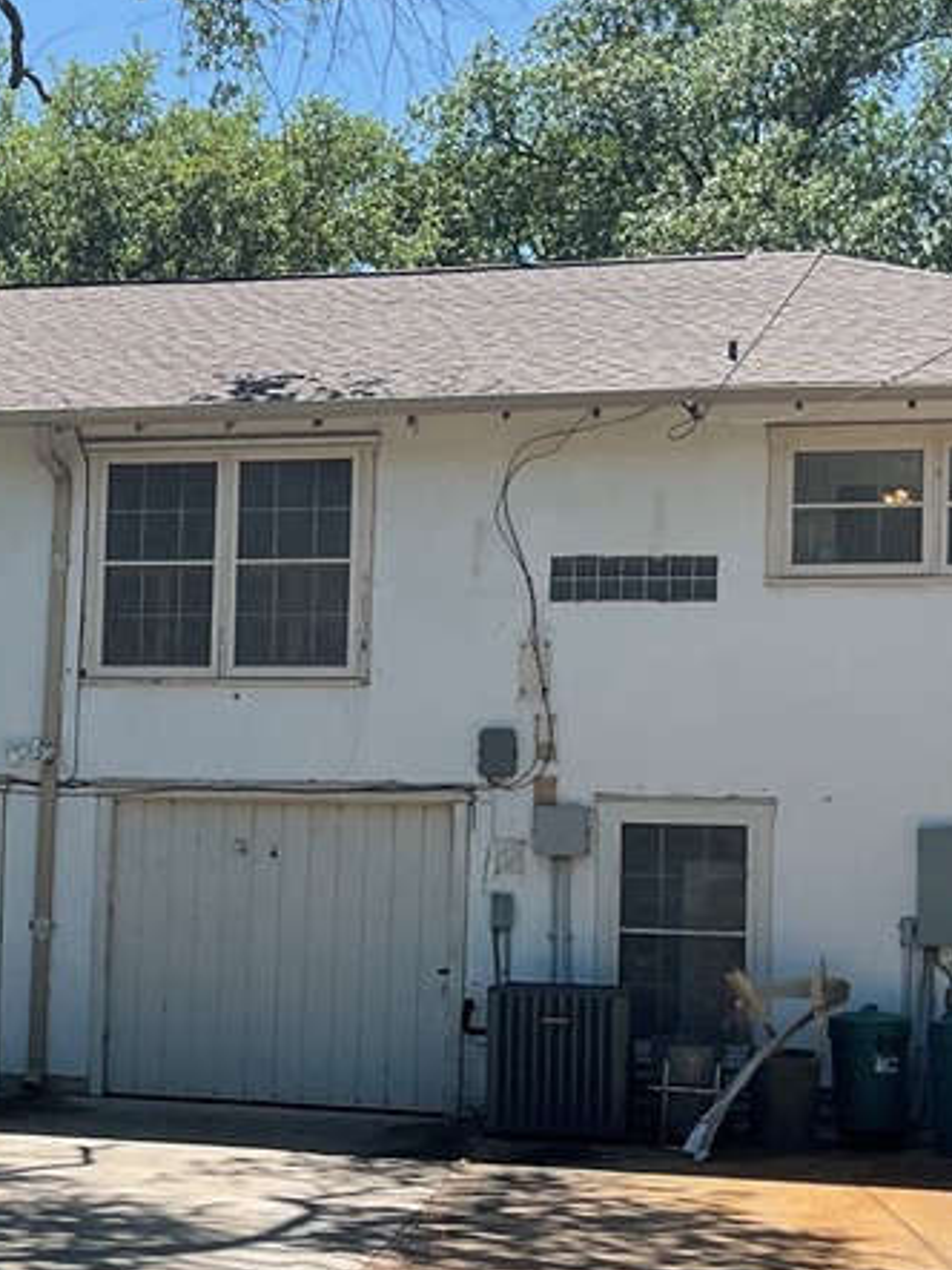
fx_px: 2458
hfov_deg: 21.3
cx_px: 29
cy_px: 806
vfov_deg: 28.9
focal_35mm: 67
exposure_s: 1/1626
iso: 16
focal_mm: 3
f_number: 1.8
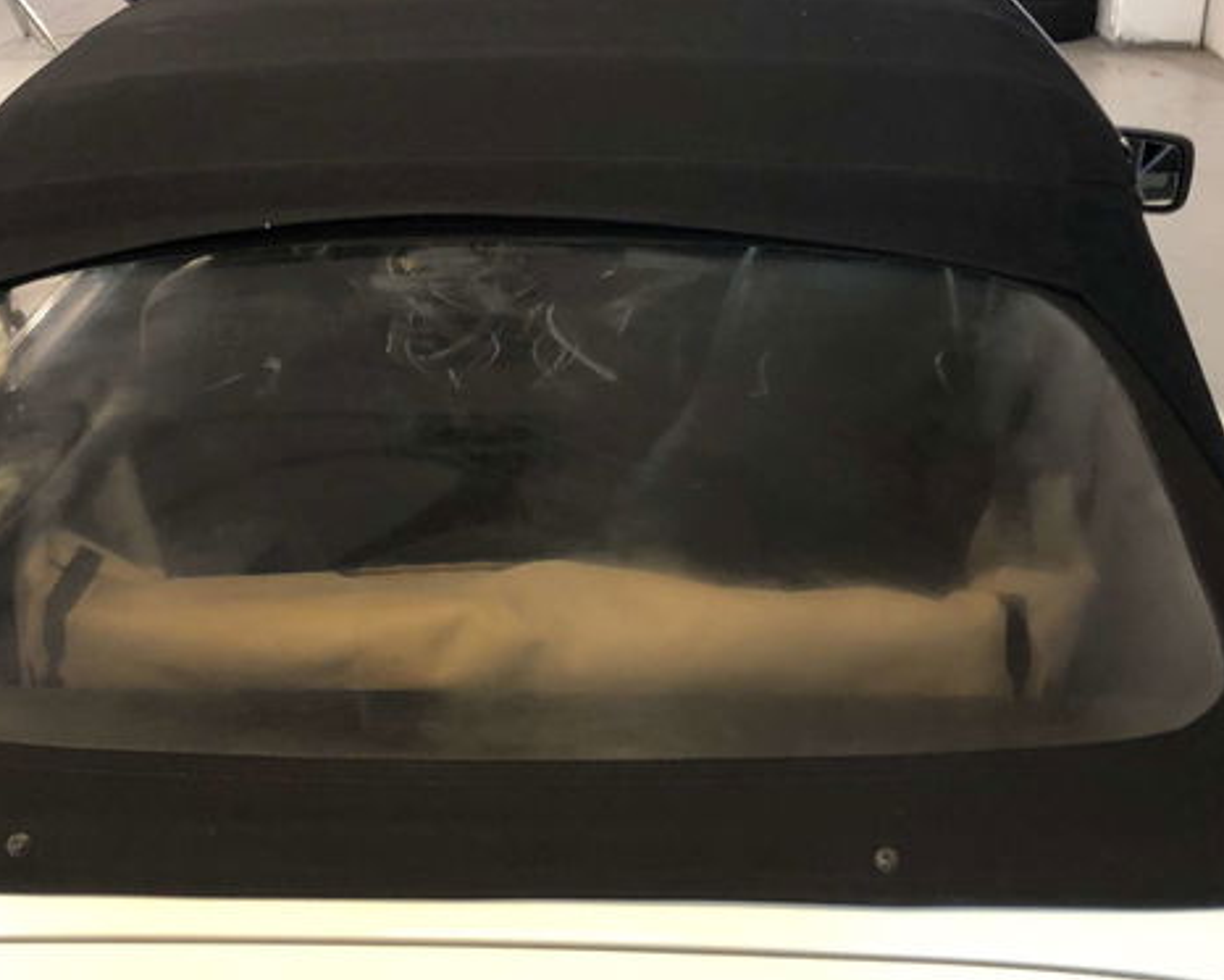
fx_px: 1630
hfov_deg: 41.1
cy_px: 478
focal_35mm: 45
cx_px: 533
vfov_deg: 33.4
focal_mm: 3.99
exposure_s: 1/17
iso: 100
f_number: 1.8
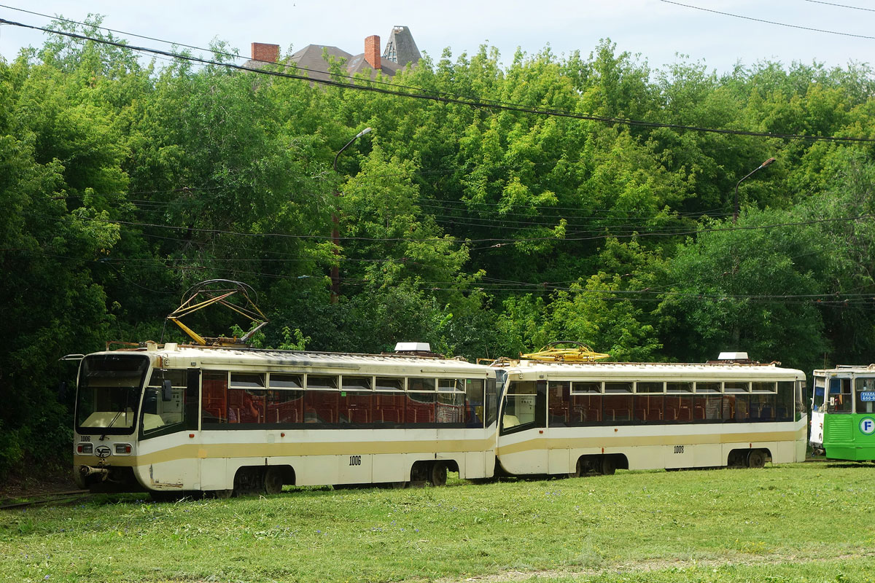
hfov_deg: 26.0
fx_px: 1896
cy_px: 292
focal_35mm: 78
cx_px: 438
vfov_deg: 17.5
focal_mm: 29.15
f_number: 5.6
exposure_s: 1/400
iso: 125
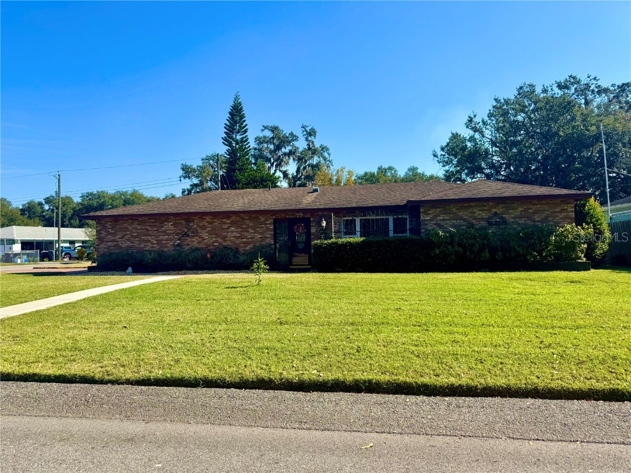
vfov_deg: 56.8
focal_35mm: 24
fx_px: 437
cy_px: 236
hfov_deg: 71.6
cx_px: 316
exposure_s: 1/3802
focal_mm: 6.76
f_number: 1.78
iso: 80
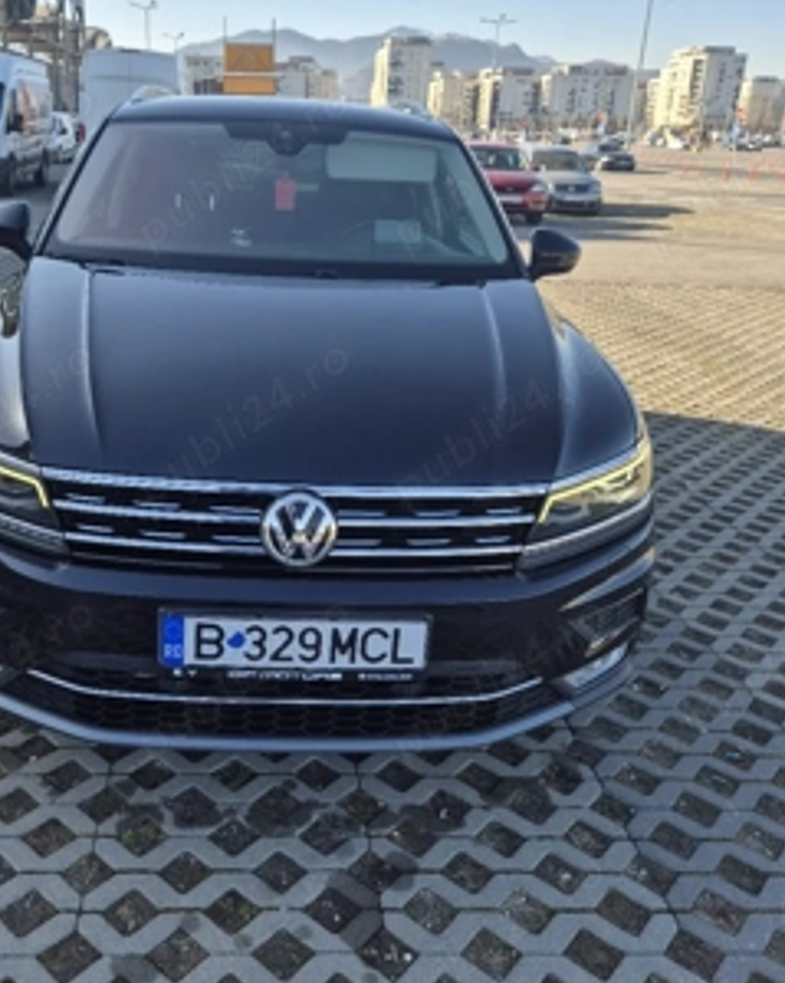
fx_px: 872
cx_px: 309
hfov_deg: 48.2
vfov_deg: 58.7
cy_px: 464
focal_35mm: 30
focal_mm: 5.4
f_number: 1.8
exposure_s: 1/833
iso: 25
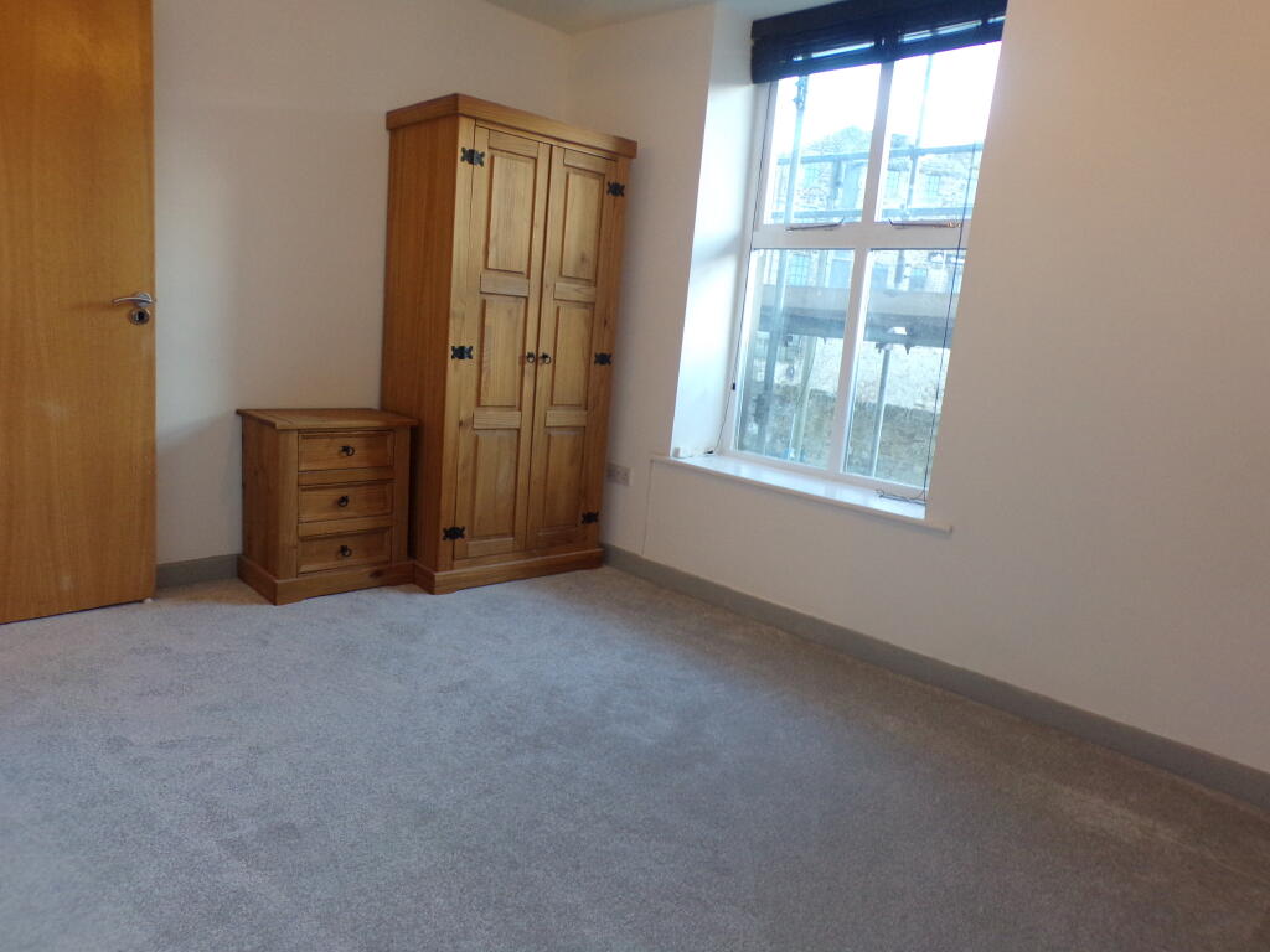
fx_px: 881
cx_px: 635
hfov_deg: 71.6
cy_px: 476
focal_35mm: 24
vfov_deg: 56.8
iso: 200
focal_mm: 4.3
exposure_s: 1/25
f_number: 3
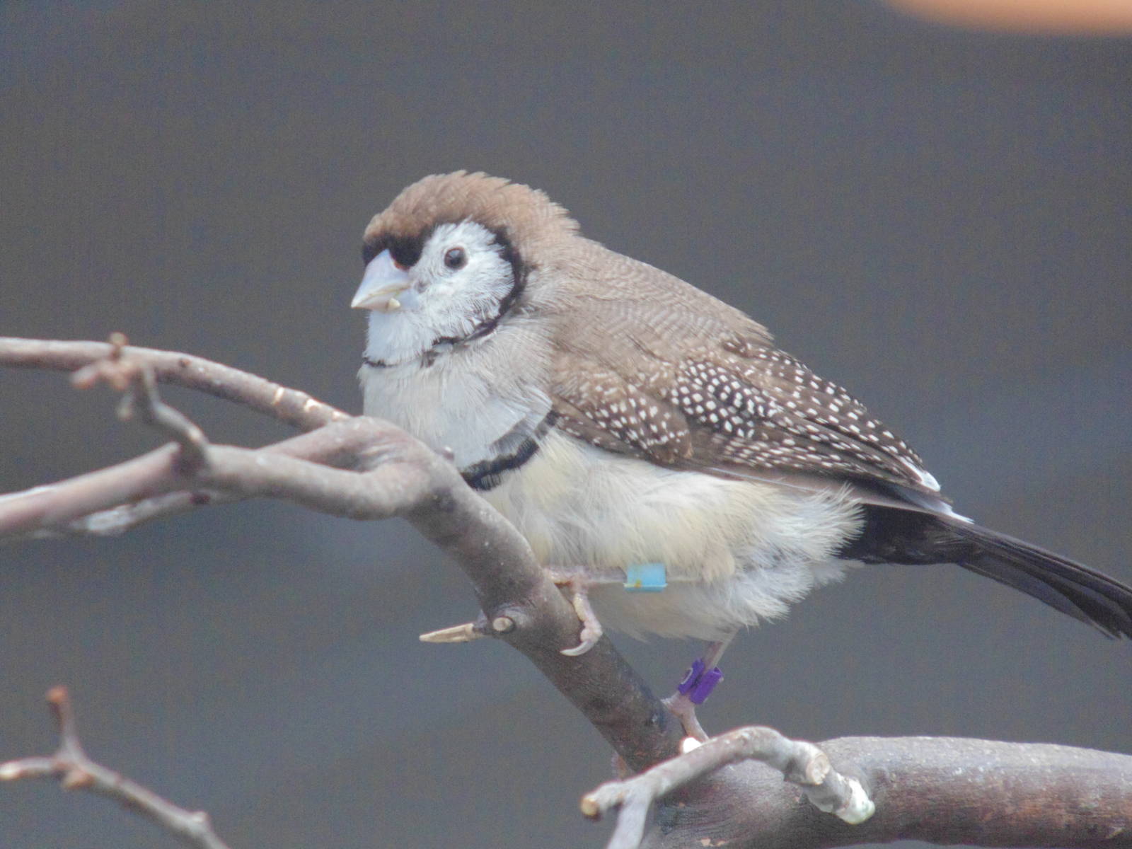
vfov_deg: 2.6
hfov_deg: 3.4
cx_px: 566
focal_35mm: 580
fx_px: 18967
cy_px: 424
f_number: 5.9
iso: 400
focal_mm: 104
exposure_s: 1/100
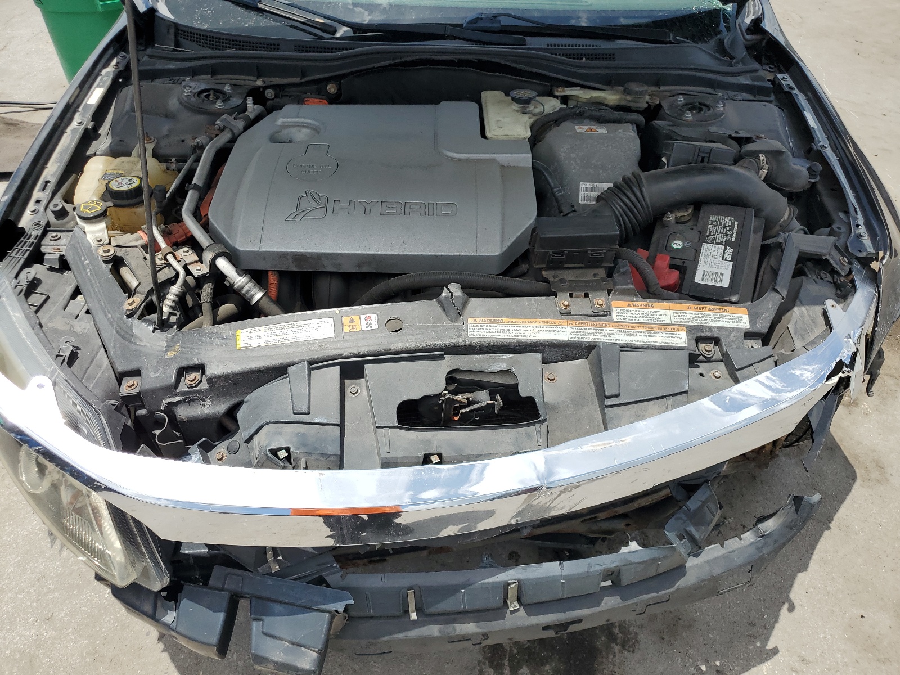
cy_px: 338
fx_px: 676
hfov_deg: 67.3
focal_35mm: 26
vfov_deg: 53.1
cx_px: 450
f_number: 1.5
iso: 50
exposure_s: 1/3333
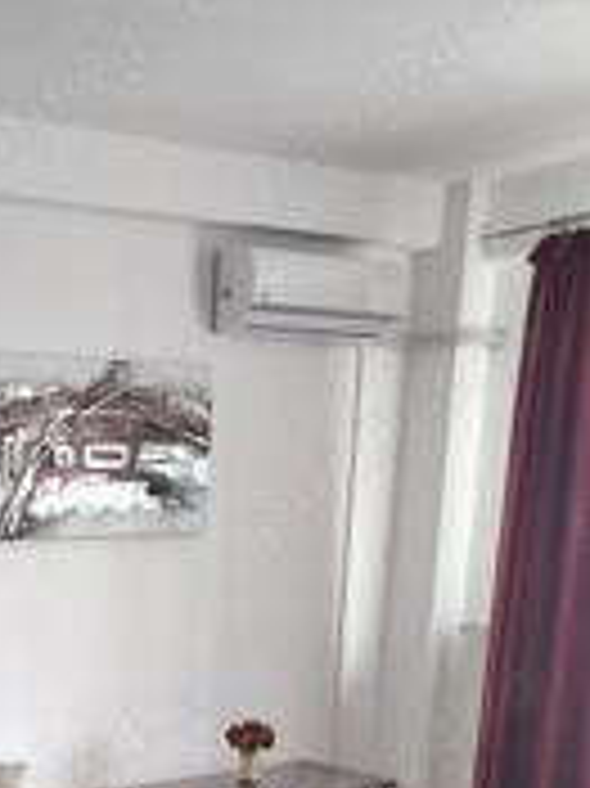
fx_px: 1251
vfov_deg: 31.3
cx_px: -81
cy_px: 851
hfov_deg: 24.5
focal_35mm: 55
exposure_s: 1/33.3
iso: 853
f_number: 1.75
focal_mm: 5.25
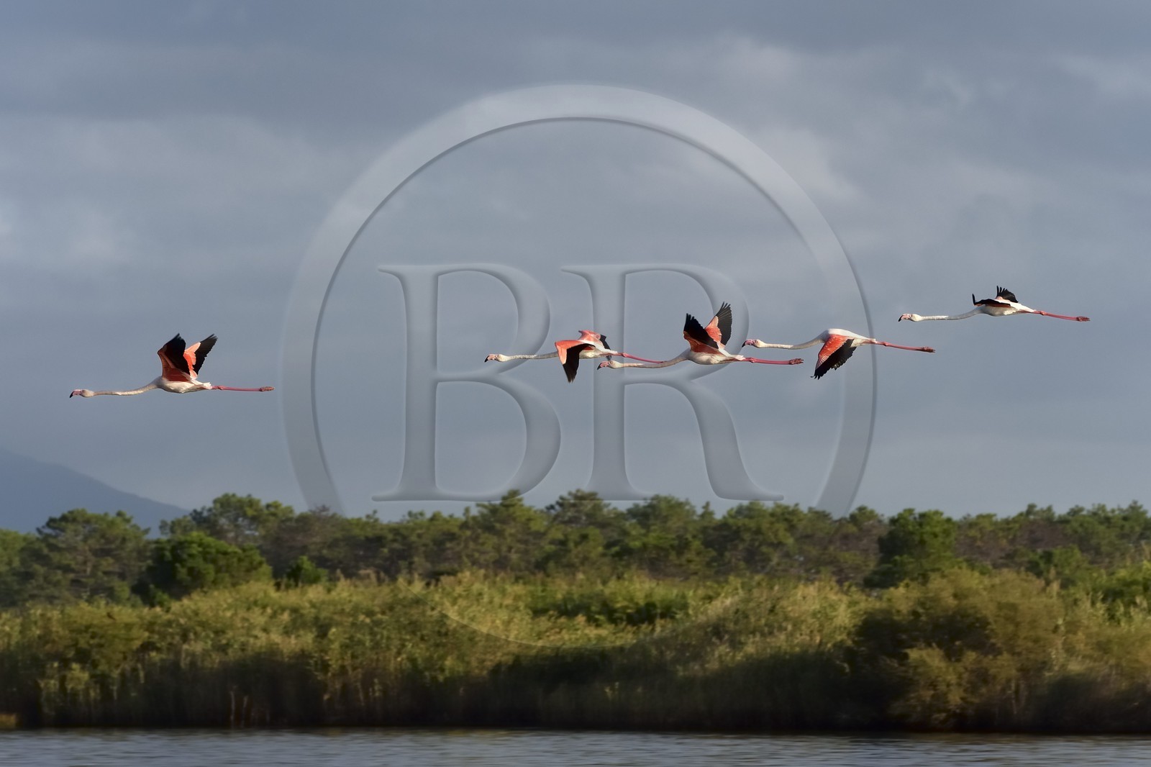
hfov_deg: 7.4
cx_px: 576
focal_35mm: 280
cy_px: 384
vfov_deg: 4.9
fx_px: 8950
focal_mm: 280
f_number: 13
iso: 400
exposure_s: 1/500
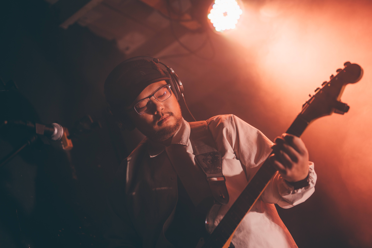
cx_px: 186
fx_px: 517
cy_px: 124
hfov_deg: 39.6
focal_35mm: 50
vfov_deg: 27.0
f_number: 1.8
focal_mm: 50
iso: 320
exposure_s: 1/320
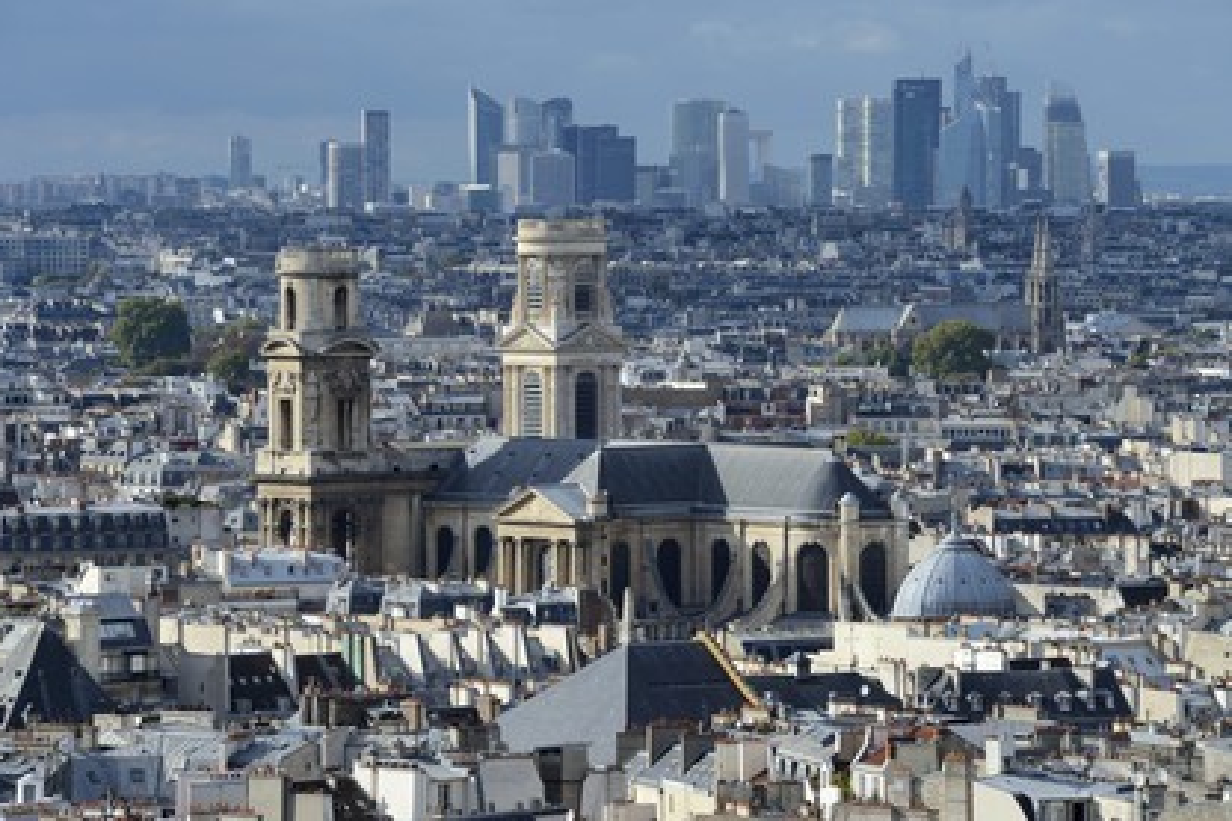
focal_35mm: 202
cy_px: 409
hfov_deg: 10.2
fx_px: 6910
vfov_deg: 6.8
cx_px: 613
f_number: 13
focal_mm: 200
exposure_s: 1/250
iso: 200
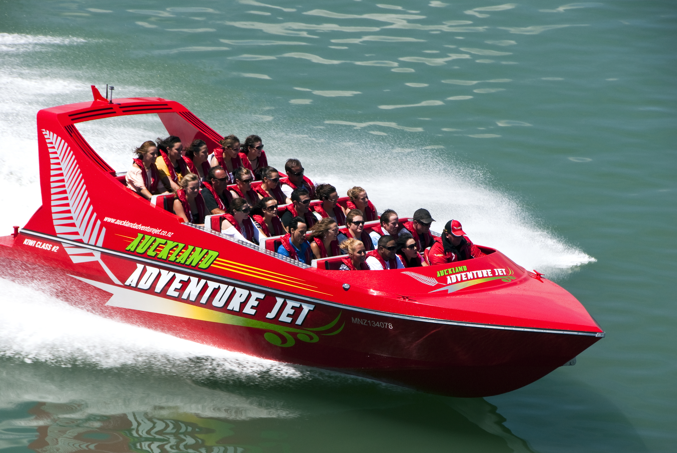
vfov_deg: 6.1
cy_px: 226
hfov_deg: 9.1
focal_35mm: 225
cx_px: 338
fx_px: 4236
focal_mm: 150
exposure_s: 1/400
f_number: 11
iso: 200
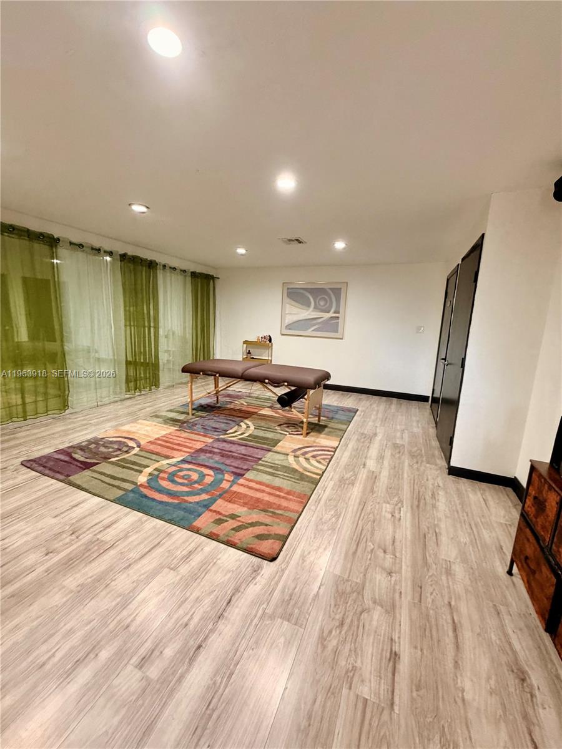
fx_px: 303
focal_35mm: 14
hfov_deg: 85.7
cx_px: 281
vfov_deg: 102.1
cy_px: 374
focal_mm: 2.22
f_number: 2.2
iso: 400
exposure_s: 1/60
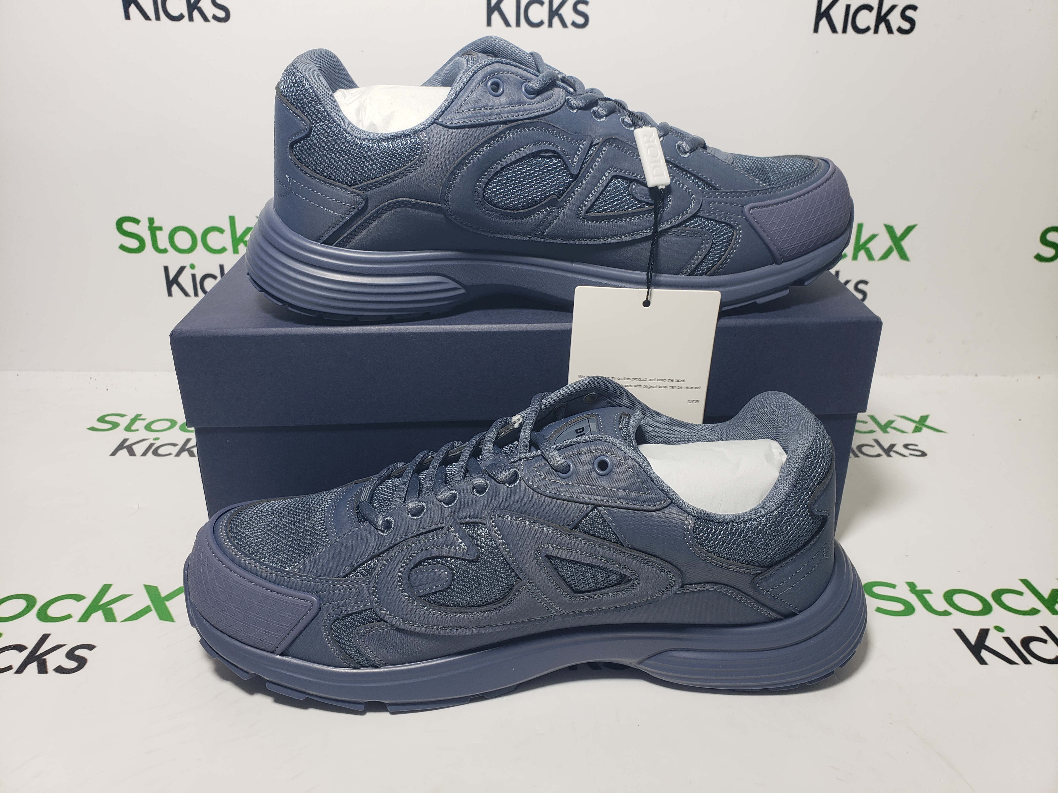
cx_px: 529
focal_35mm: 26
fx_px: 795
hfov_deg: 67.3
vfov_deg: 53.1
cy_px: 396
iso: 50
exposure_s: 1/136
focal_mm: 4.3
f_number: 2.4
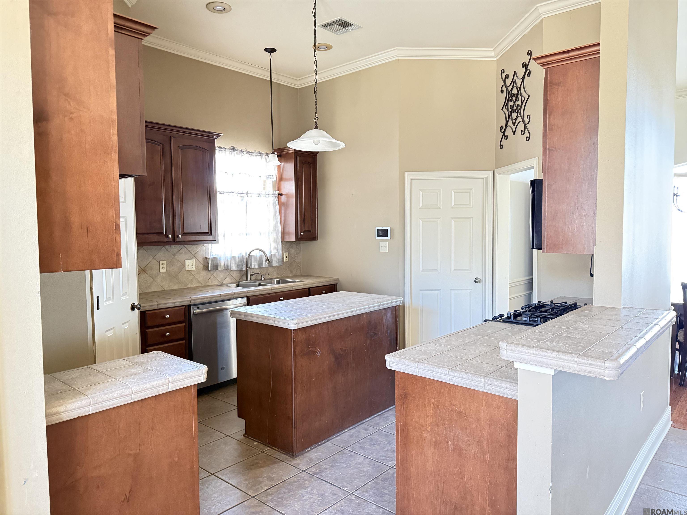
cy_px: 258
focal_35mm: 24
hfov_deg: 71.6
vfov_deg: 56.8
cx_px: 344
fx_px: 476
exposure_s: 1/30
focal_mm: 6.76
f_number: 1.78
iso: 1250
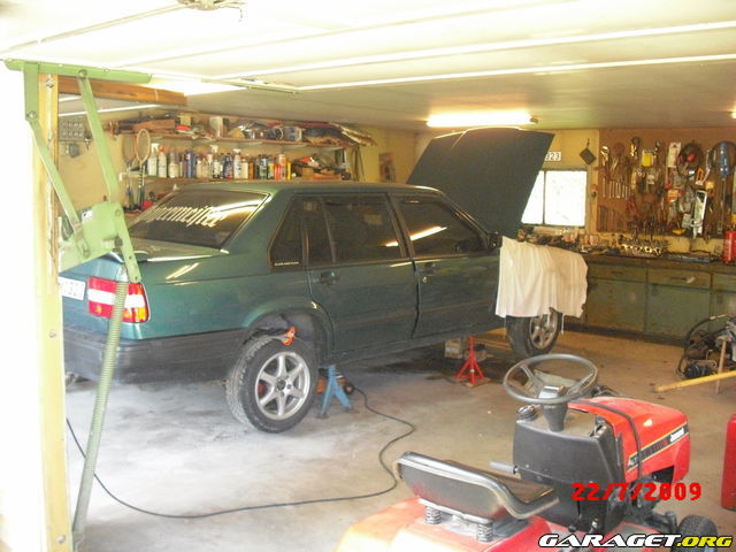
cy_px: 276
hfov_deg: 49.0
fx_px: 808
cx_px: 368
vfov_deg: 37.7
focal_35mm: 38
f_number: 2.8
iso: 800
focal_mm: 6.2
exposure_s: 1/100
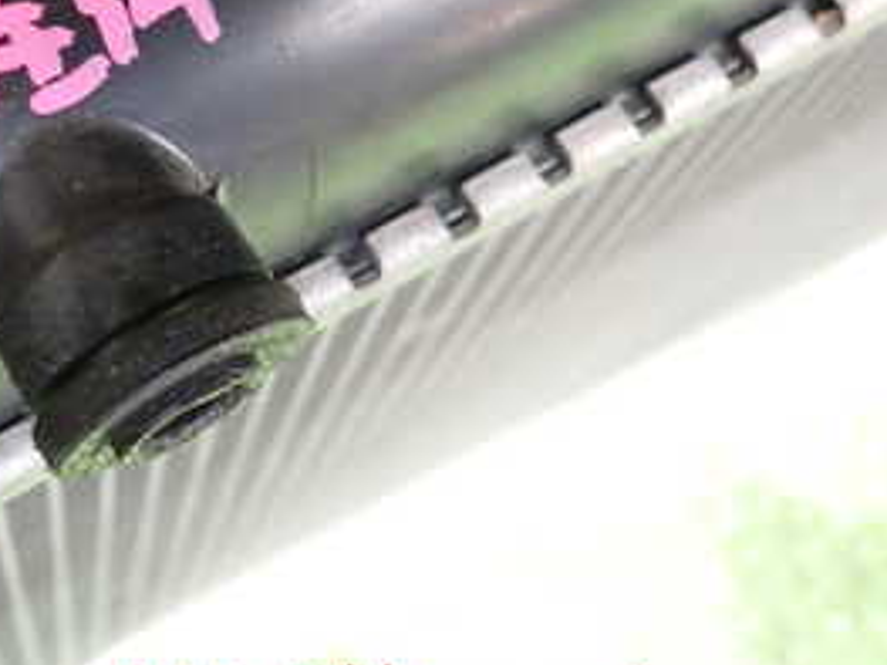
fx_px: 1460
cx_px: -118
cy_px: -14
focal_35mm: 57
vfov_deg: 24.4
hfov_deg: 29.9
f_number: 2
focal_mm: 4.5
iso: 100
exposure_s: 1/80
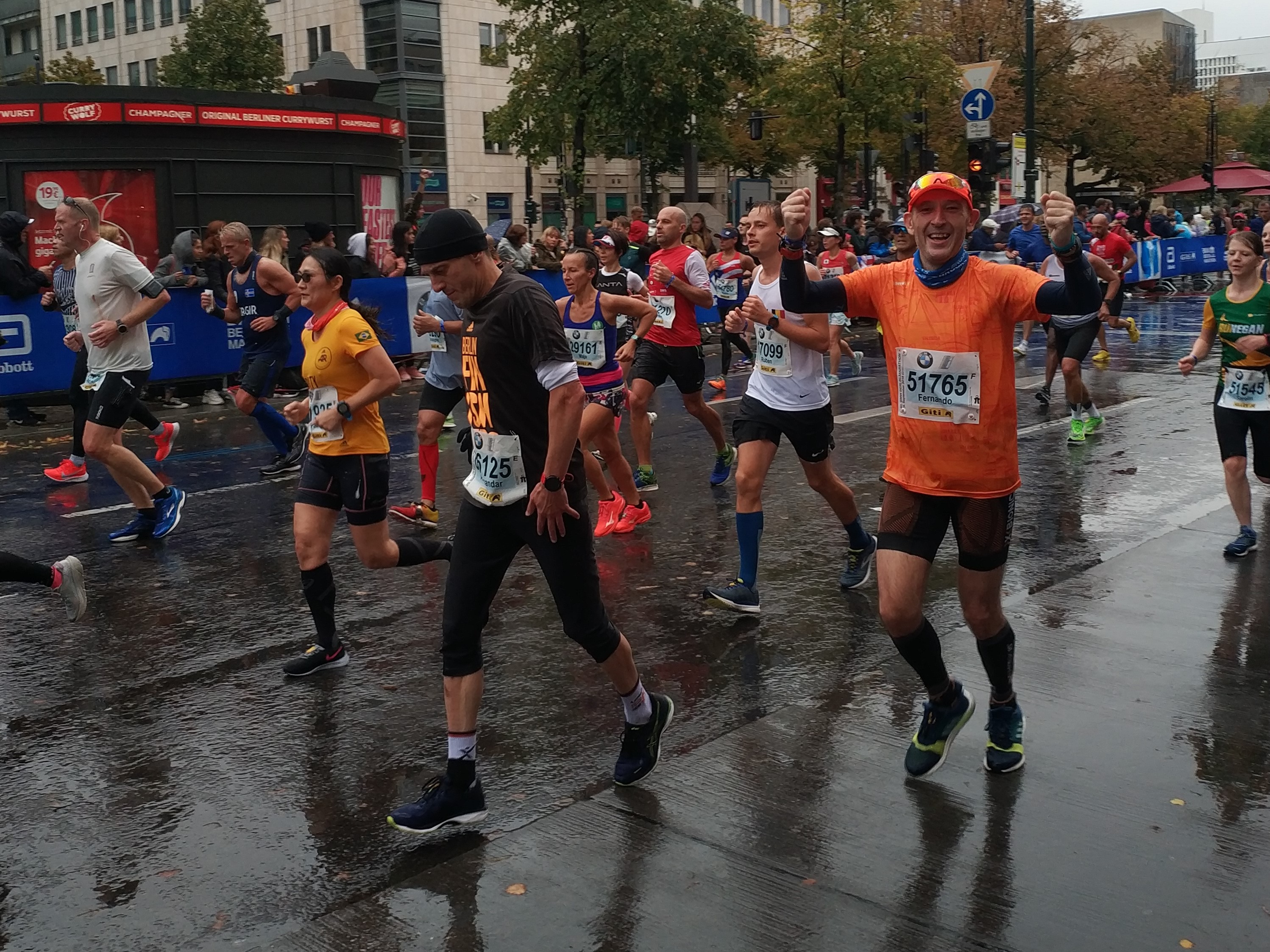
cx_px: 635
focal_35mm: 32
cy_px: 476
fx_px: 1174
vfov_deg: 44.2
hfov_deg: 56.8
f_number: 2
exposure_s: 1/284
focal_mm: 4.5
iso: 100
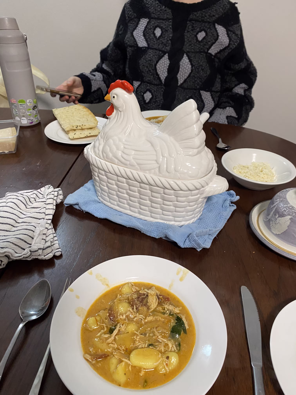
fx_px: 296
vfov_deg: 67.3
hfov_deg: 53.1
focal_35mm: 26
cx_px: 148
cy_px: 198
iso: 250
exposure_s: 1/60
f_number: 1.8
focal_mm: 4.25
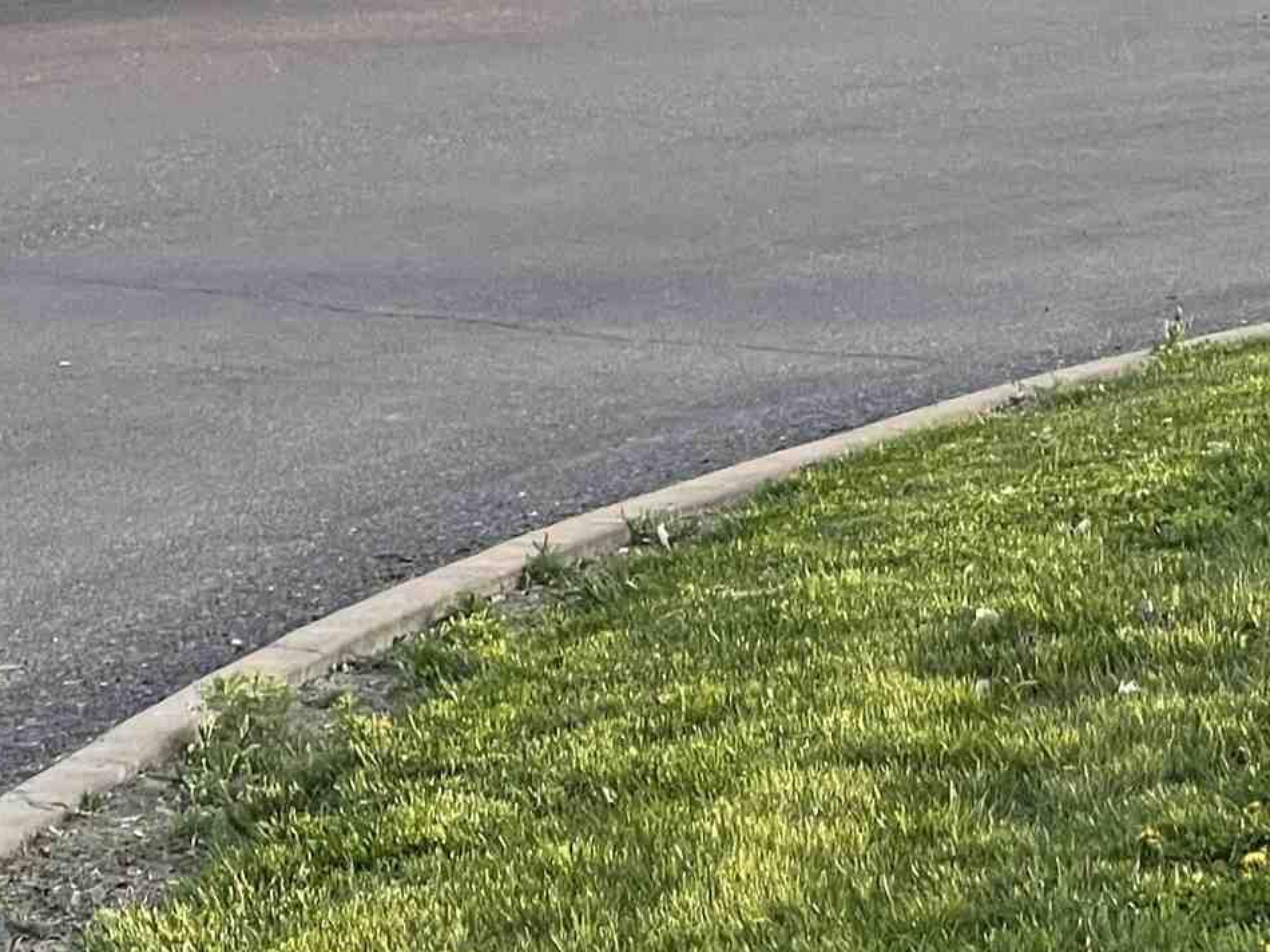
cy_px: -214
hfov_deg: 9.4
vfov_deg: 7.1
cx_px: 1527
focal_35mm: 207
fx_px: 7593
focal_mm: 7.5
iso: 20
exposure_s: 1/210
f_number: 2.2
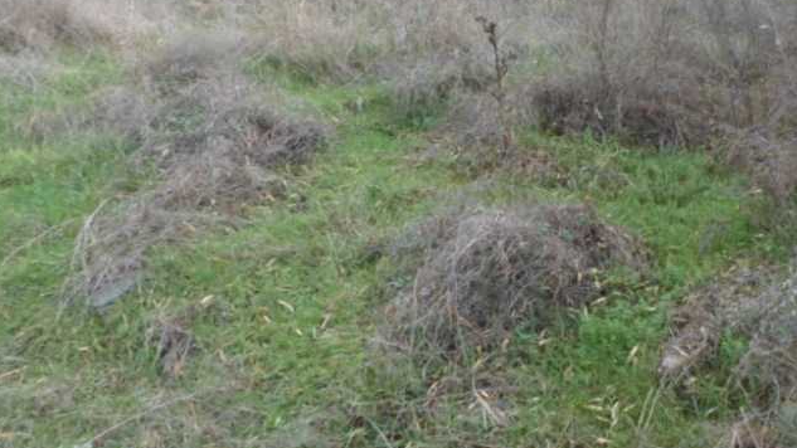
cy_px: 133
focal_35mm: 43
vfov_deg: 27.5
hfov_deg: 46.2
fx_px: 909
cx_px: 563
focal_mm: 4.5
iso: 80
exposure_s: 1/250
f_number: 2.5
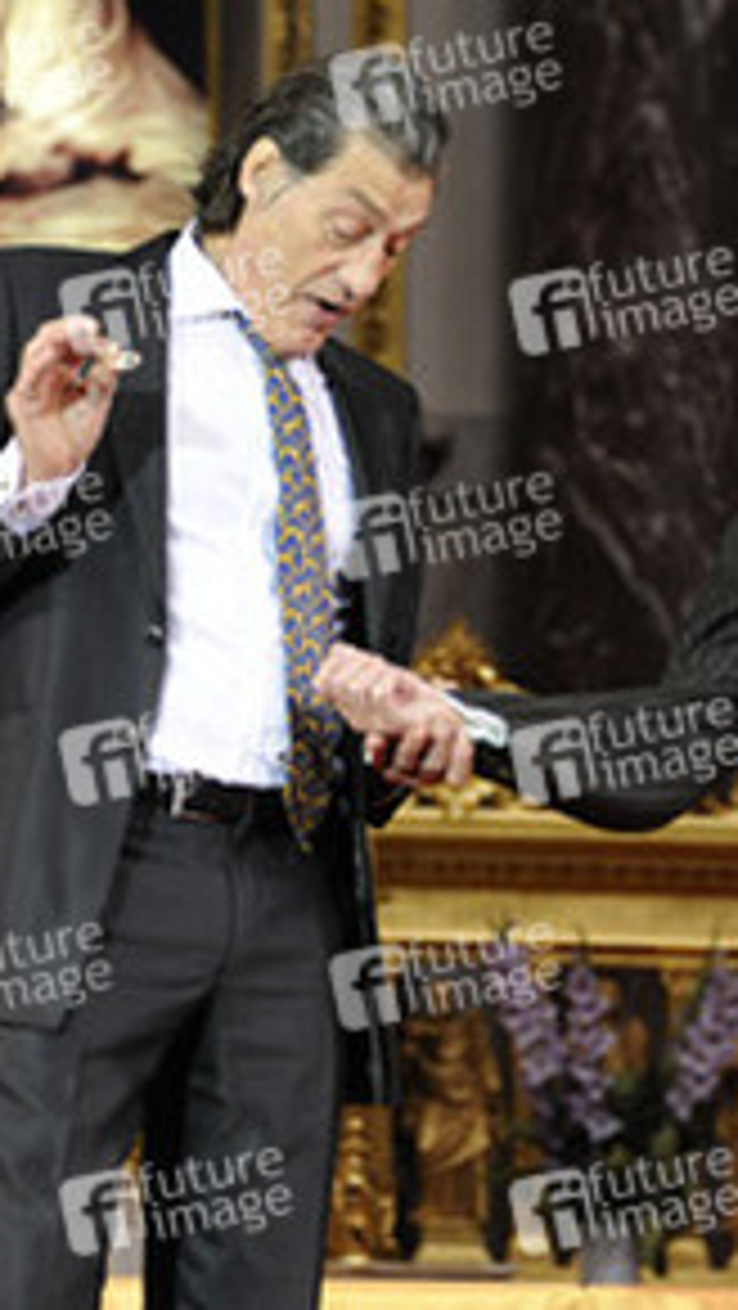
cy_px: 639
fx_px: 8164
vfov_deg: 9.2
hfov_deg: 5.2
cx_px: 506
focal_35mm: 235
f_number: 5.6
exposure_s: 1/160
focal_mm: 145
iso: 3200
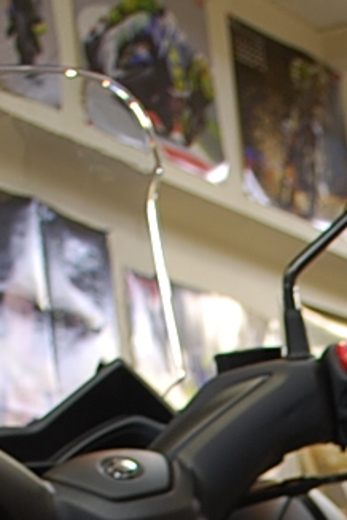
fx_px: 2828
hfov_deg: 6.8
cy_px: 1026
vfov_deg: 9.8
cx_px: 676
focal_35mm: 196
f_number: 4.5
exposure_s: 1/8
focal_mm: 22
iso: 100
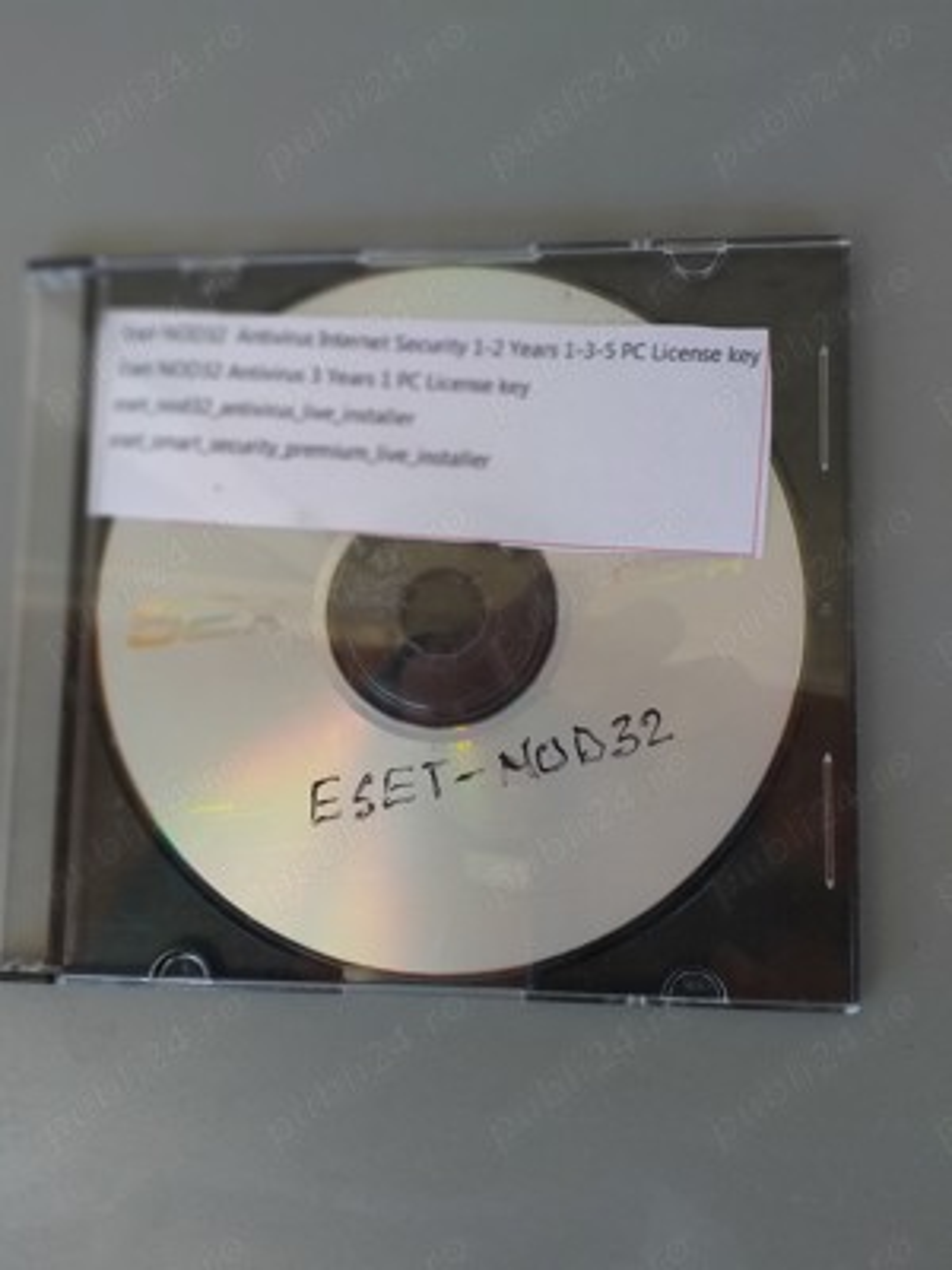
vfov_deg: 67.3
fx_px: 953
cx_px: 476
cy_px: 635
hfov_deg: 53.1
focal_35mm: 26
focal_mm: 3.6
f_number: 1.9
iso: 40
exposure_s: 1/107
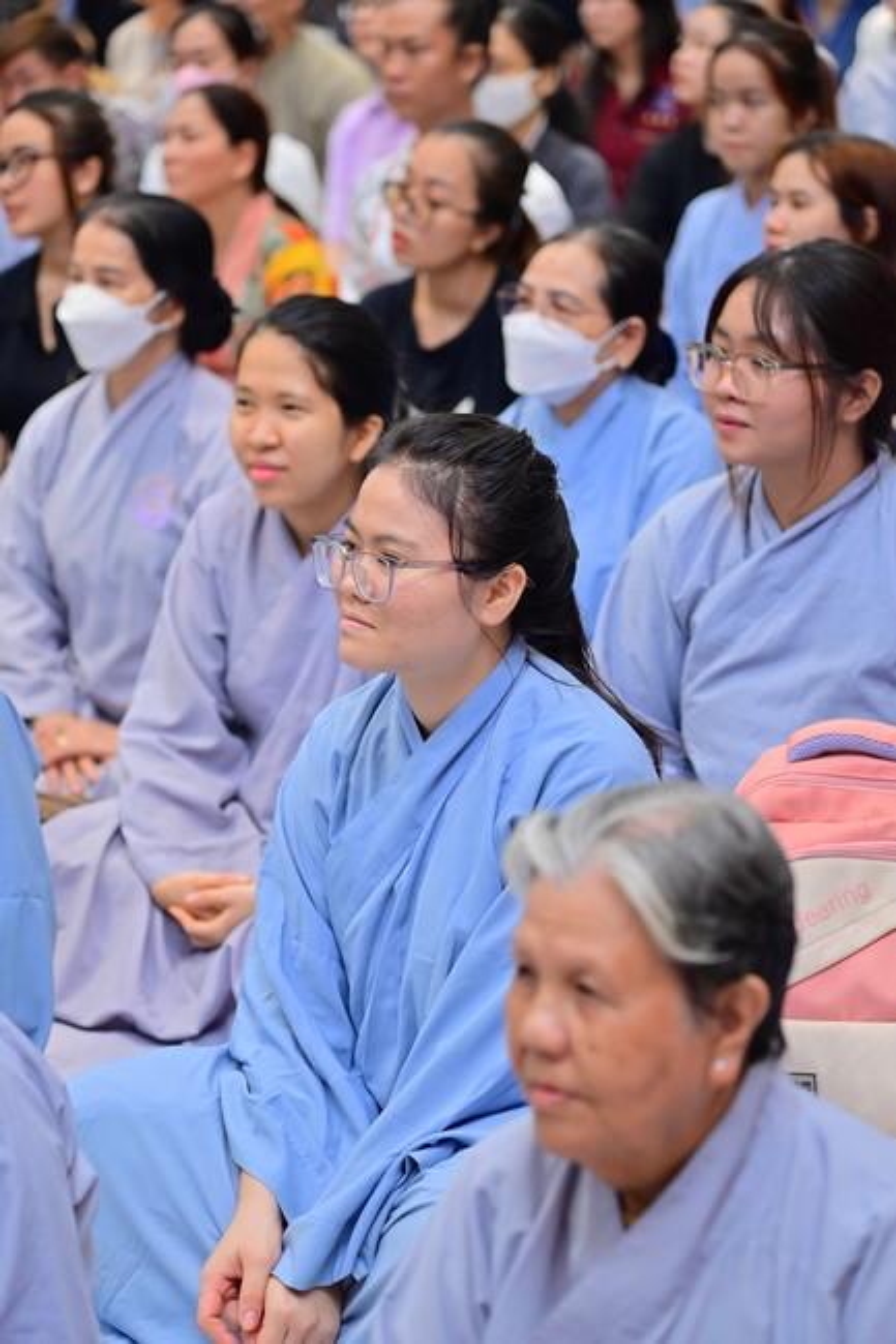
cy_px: 672
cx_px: 448
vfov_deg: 17.1
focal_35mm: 120
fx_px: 4482
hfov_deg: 11.4
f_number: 4.5
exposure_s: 1/100
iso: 1250
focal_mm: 120
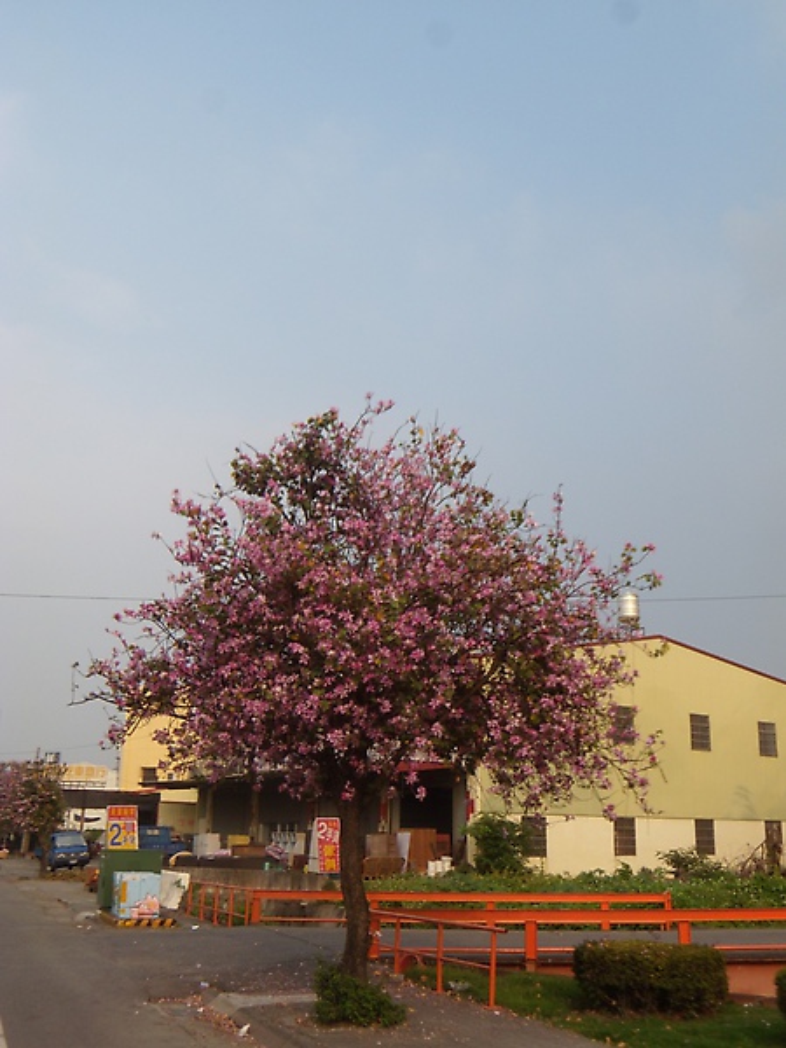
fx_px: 1029
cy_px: 524
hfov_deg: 41.8
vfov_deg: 54.0
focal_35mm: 34
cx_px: 393
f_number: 7.3
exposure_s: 1/160
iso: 100
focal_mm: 7.2
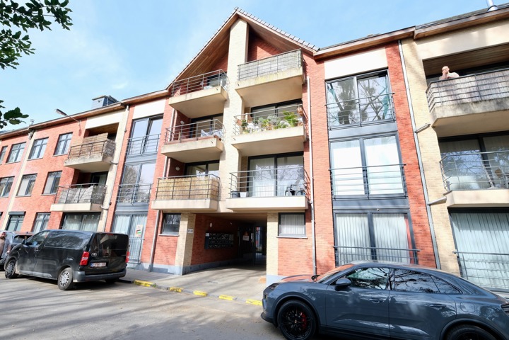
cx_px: 254
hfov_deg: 96.7
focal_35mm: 16
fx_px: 226
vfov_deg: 73.7
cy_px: 170
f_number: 6.4
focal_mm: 10.5
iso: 320
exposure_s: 1/140
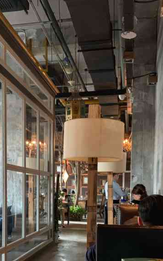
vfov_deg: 42.6
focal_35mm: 45
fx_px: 320
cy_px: 204
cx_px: 62
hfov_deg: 28.5
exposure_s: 1/25
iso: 400
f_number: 1.8
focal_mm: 4.25
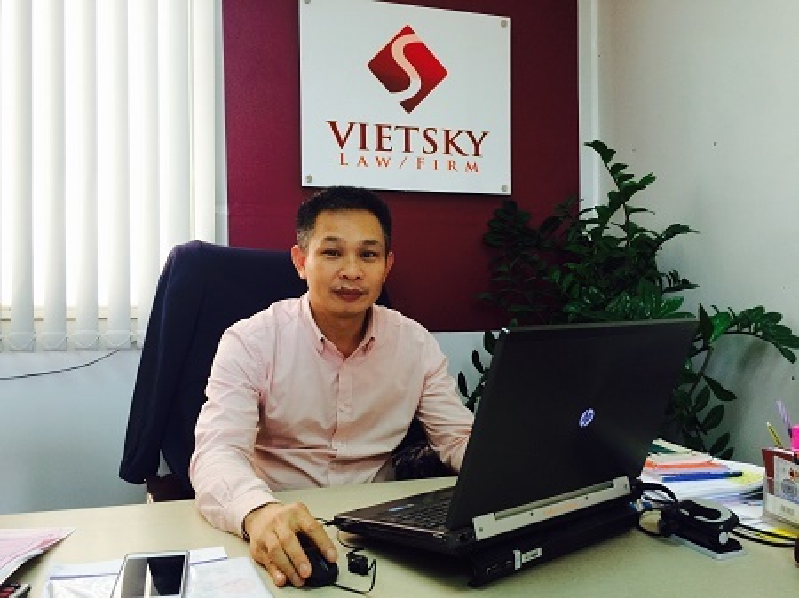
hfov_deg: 61.7
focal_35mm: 29
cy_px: 299
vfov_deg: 48.2
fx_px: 669
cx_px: 400
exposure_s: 1/33
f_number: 2.2
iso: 64
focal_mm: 4.15
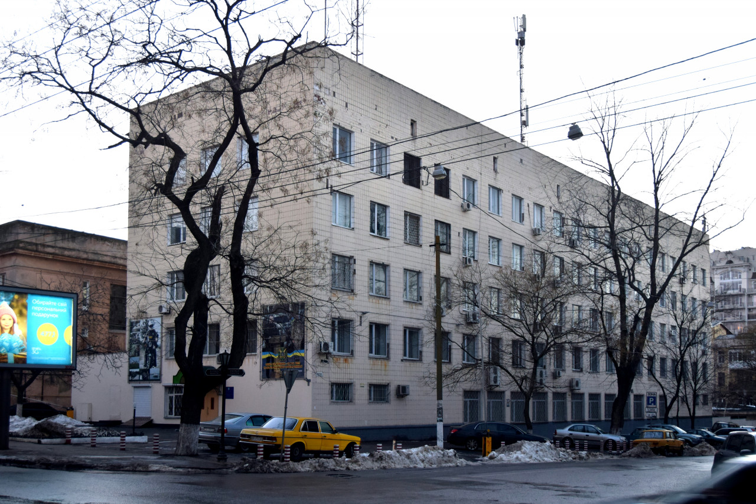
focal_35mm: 36
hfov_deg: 53.1
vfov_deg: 36.9
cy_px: 252
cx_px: 378
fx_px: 756
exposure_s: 1/40
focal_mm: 24
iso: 320
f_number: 3.8
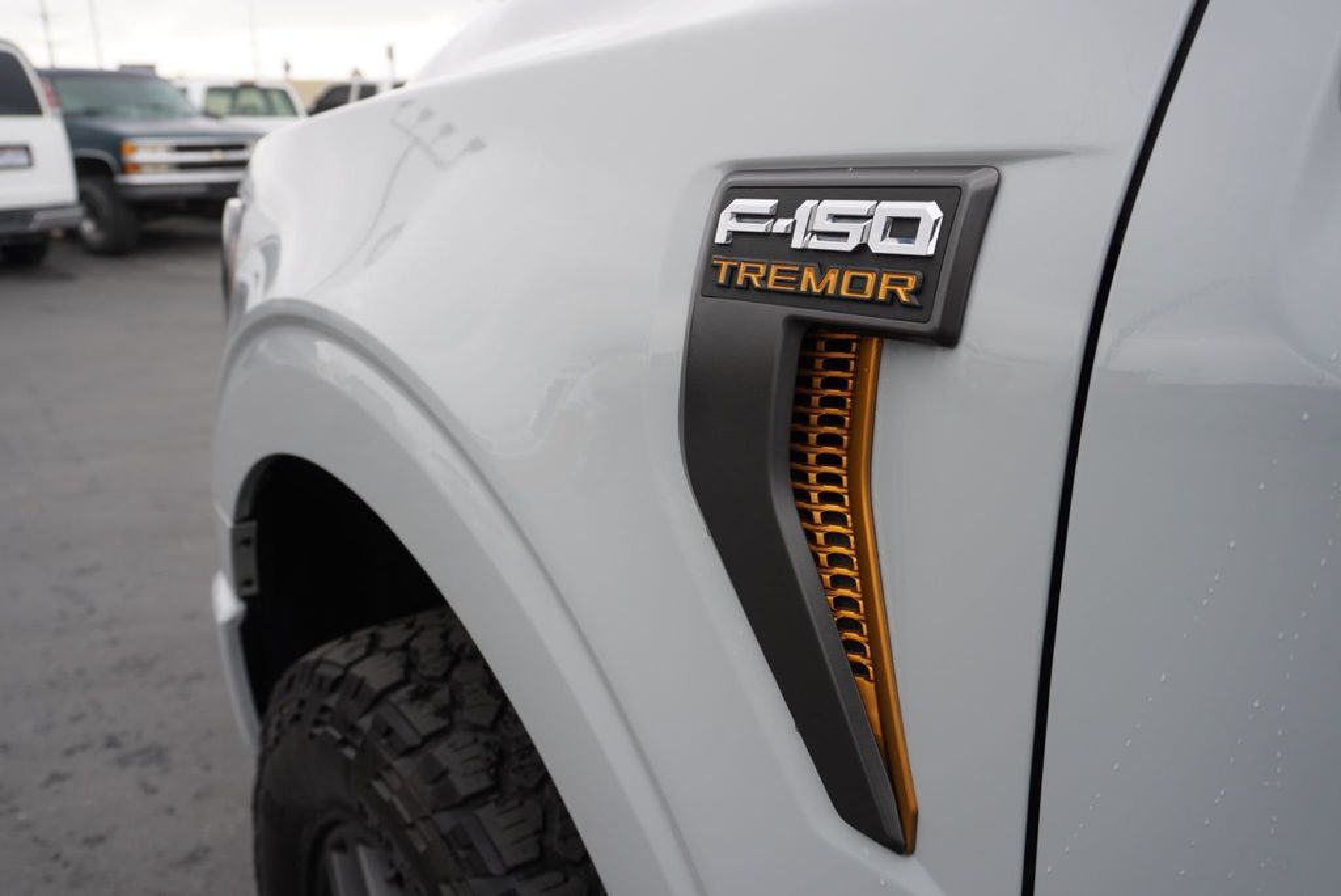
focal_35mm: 28
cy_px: 448
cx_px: 670
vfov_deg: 45.7
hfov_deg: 64.5
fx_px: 1062
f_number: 5
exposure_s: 1/100
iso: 100
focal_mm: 19
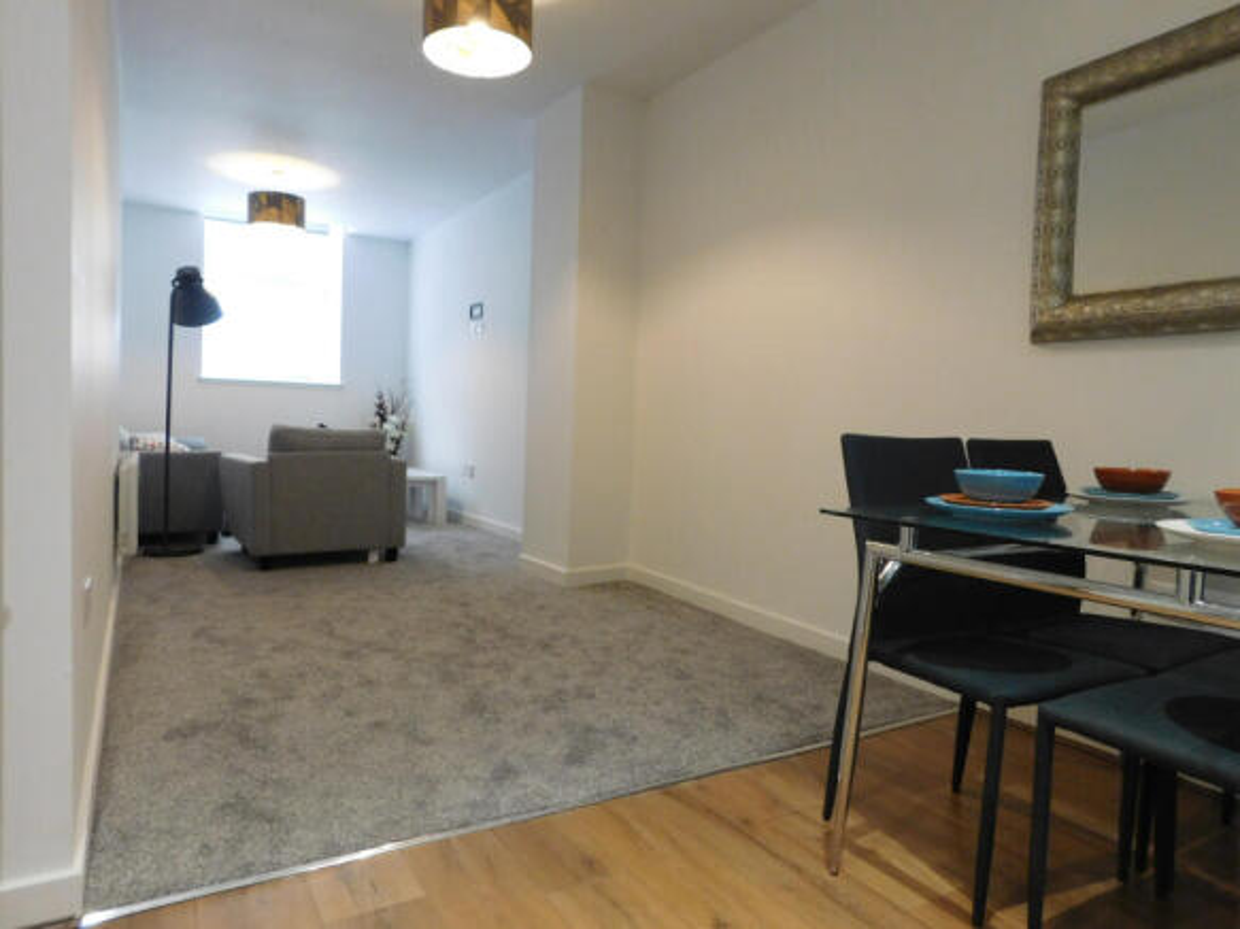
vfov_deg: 58.9
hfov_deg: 73.9
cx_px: 620
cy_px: 464
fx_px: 824
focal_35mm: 23
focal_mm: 4
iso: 400
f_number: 3
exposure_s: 1/15
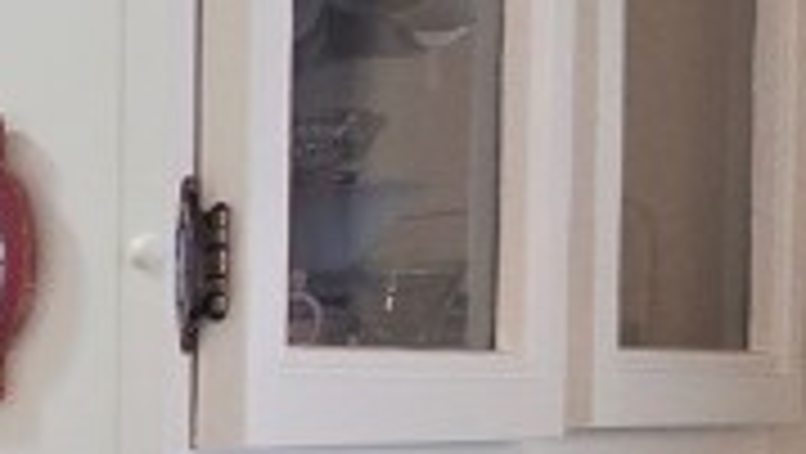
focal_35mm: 81
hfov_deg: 15.6
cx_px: -1063
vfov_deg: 14.2
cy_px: 629
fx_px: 1732
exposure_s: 1/60
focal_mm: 2.2
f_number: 2.2
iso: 64
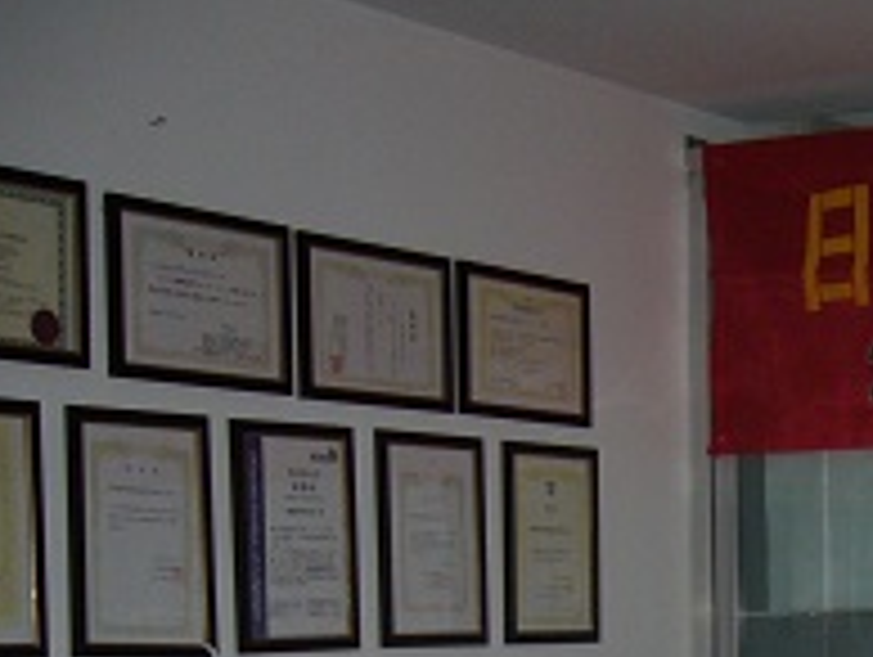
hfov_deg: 20.5
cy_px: 835
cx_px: 1004
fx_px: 2273
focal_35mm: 90
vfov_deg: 15.7
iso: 160
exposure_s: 1/60
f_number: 2.8
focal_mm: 5.8
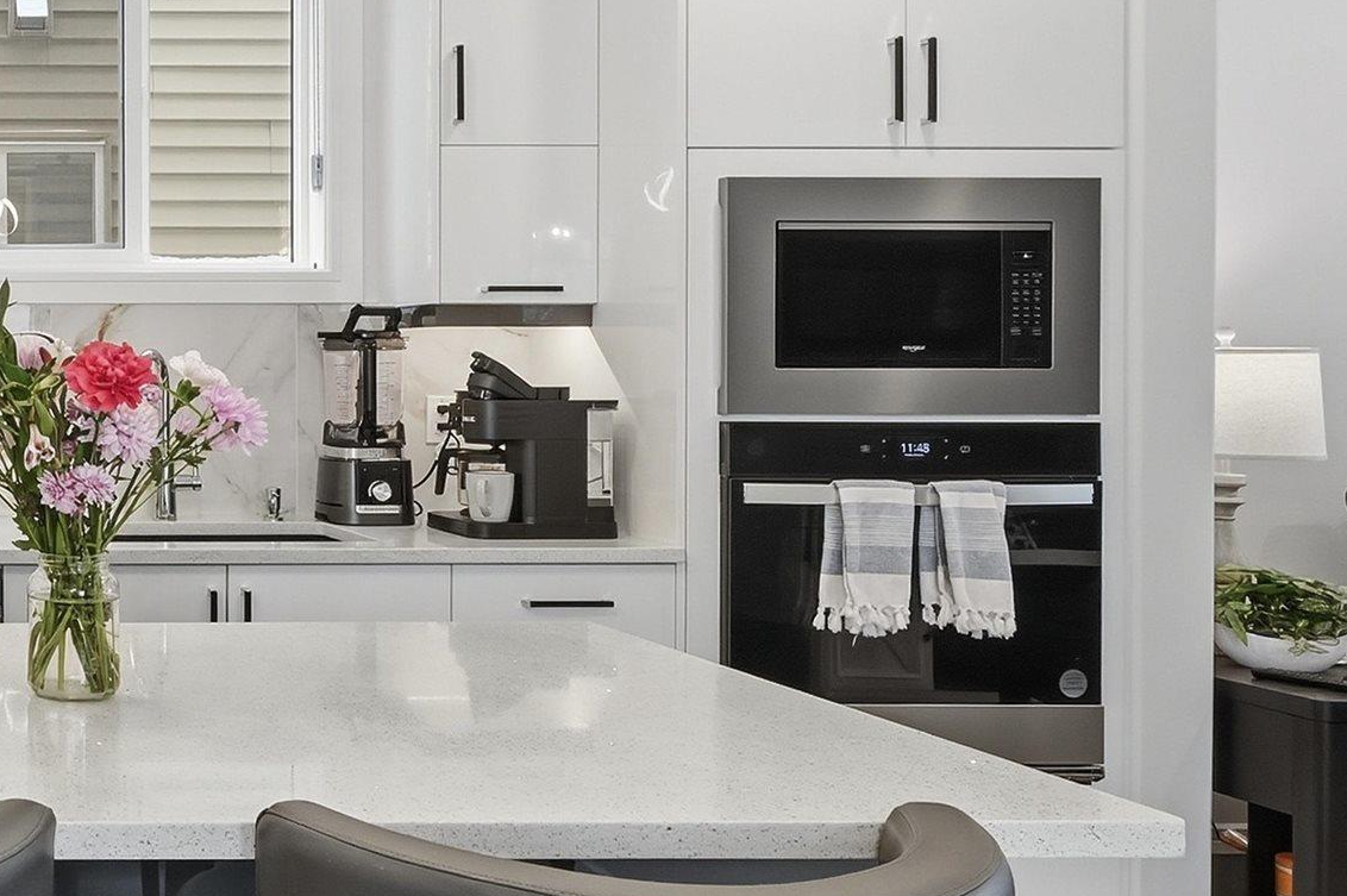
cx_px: -177
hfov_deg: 39.9
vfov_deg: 34.9
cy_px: 372
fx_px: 1421
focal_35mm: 38
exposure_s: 1/40
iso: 100
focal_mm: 14
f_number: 8
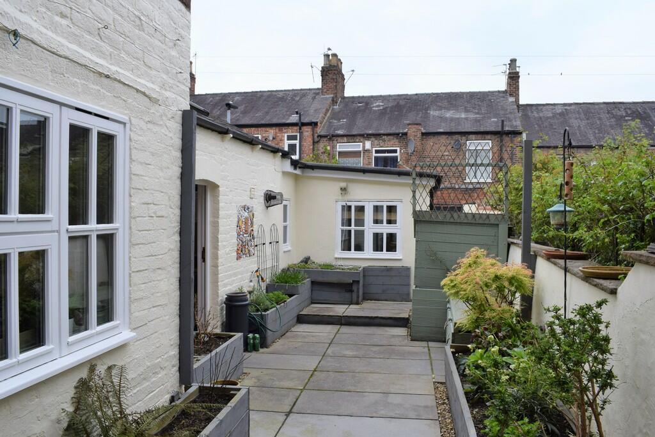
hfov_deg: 67.4
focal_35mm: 27
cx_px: 328
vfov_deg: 47.9
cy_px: 218
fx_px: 491
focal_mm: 18
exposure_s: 1/320
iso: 200
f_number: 9
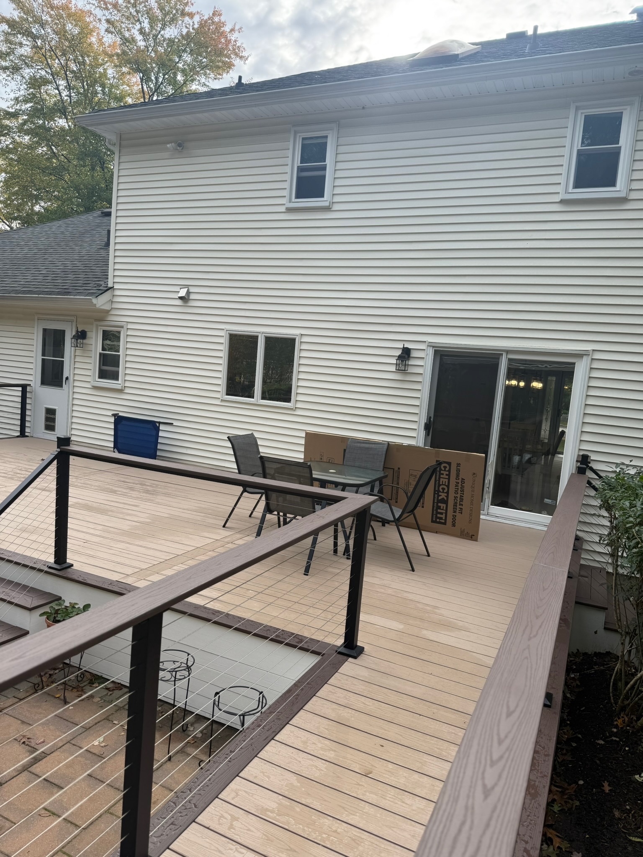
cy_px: 428
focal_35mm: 24
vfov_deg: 71.6
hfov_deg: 56.8
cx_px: 322
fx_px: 594
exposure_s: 1/1250
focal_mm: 6.76
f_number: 1.78
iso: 80
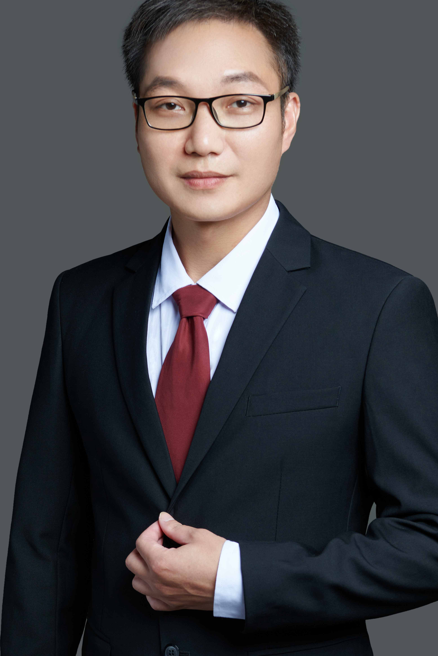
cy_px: 411
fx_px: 2190
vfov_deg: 17.0
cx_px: 223
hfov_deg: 11.4
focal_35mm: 120
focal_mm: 70
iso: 100
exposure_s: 1/160
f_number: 6.3
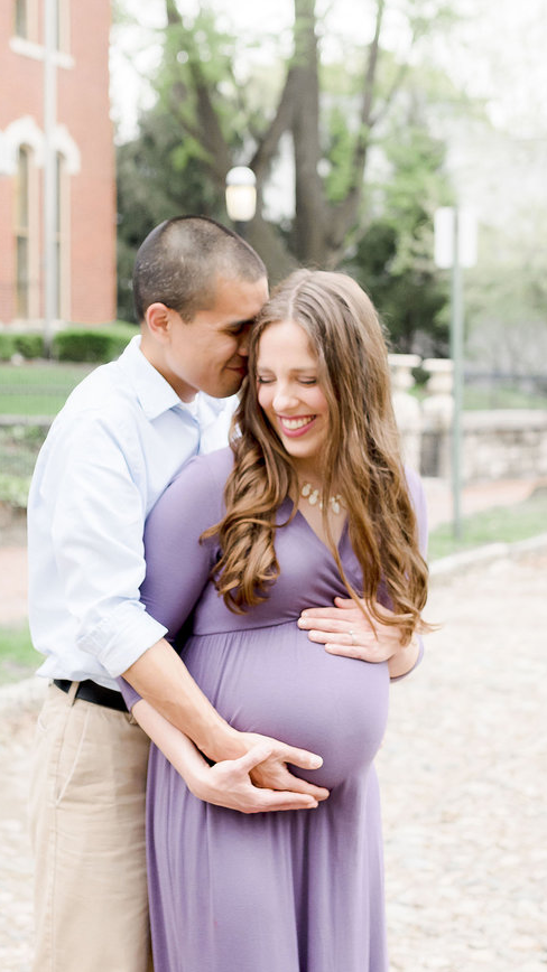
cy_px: 513
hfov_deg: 15.9
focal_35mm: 76
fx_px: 1960
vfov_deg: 27.9
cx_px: 191
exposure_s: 1/500
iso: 500
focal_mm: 35
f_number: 2.8
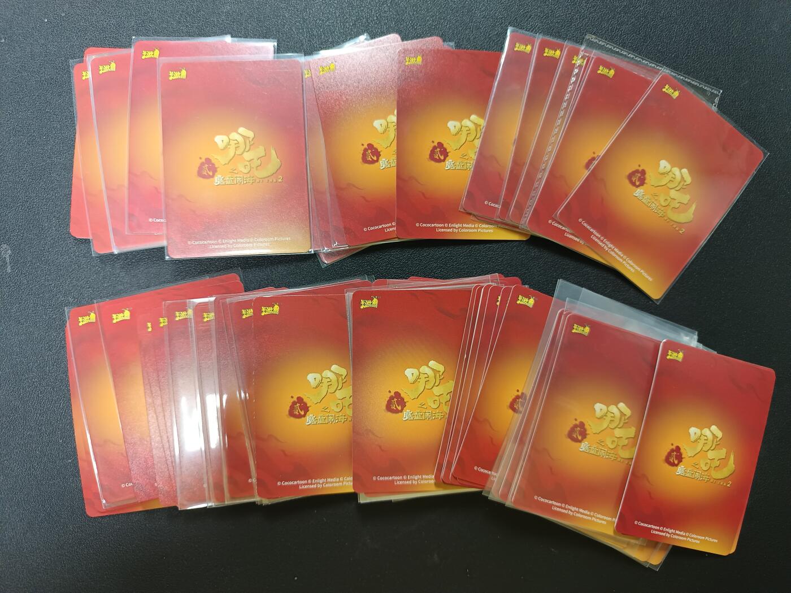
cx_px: 396
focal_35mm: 24
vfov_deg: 56.8
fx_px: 548
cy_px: 296
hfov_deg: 71.6
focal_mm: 5.31
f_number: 1.7
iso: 962
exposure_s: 1/25
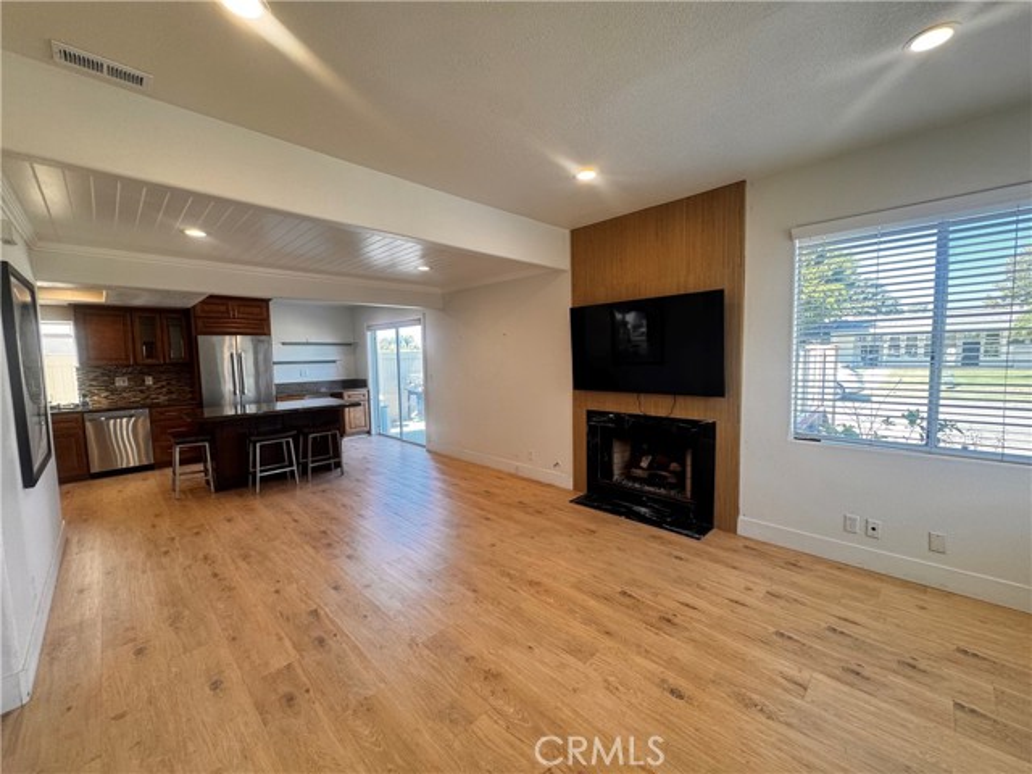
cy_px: 387
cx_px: 516
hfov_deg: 102.1
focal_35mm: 14
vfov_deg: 85.7
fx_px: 417
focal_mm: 2.22
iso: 160
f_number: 2.2
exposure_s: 1/120
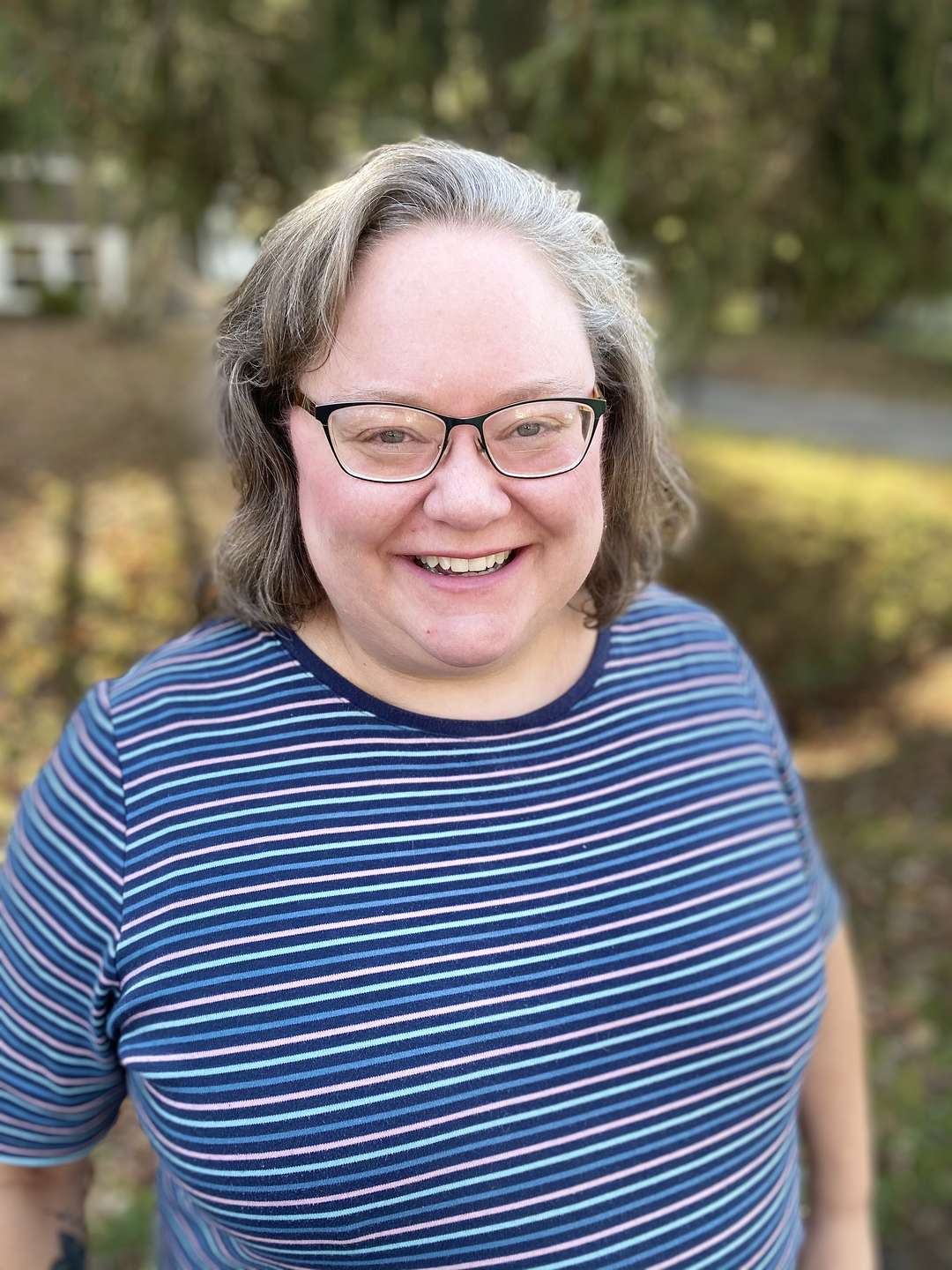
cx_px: 476
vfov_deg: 67.3
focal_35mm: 26
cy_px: 635
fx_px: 953
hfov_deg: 53.1
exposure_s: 1/122
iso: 32
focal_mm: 4.25
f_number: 1.8
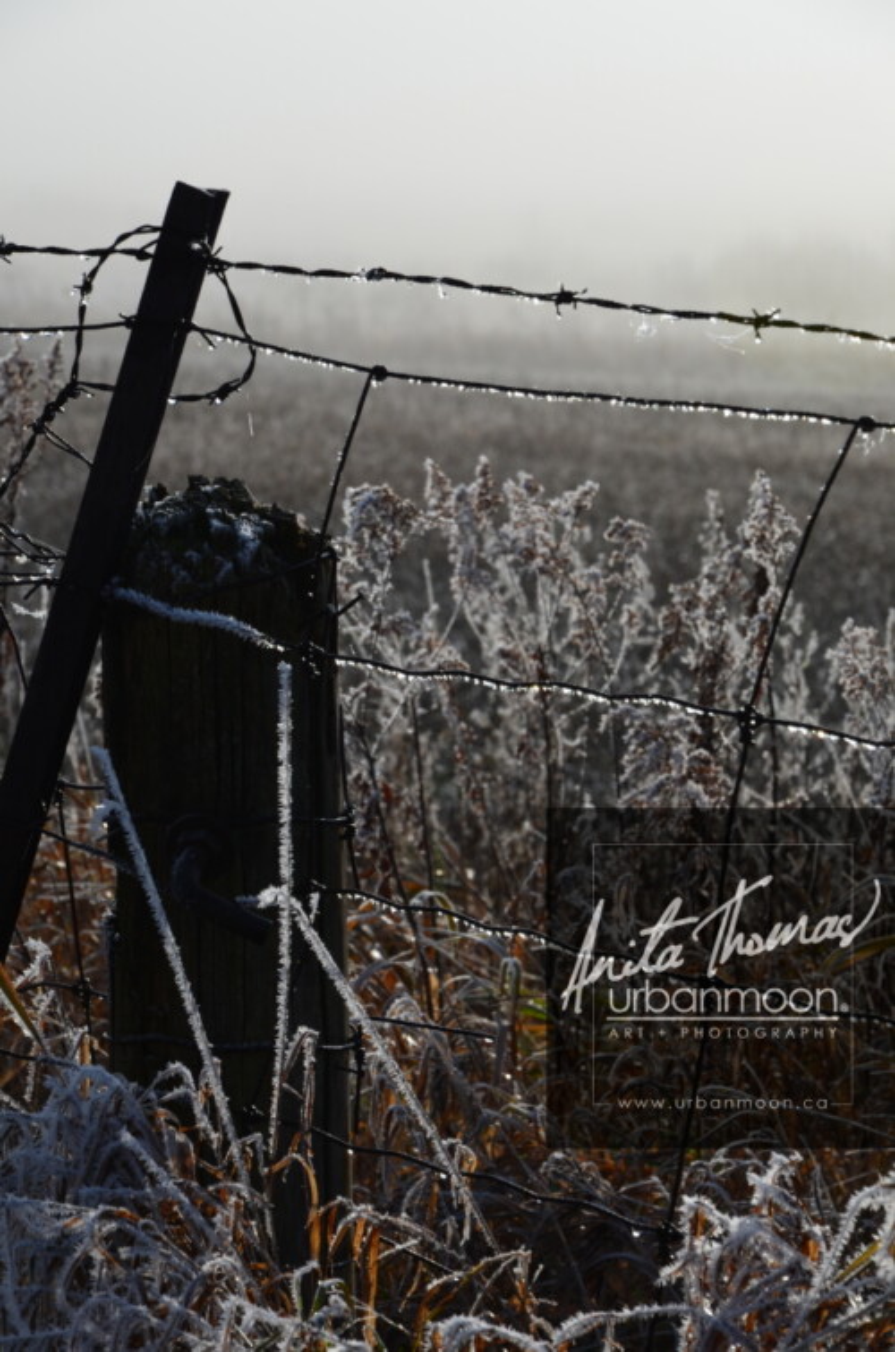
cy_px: 676
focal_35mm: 158
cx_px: 448
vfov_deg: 13.1
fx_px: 5900
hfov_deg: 8.7
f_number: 11
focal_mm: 105
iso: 180
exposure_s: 1/125
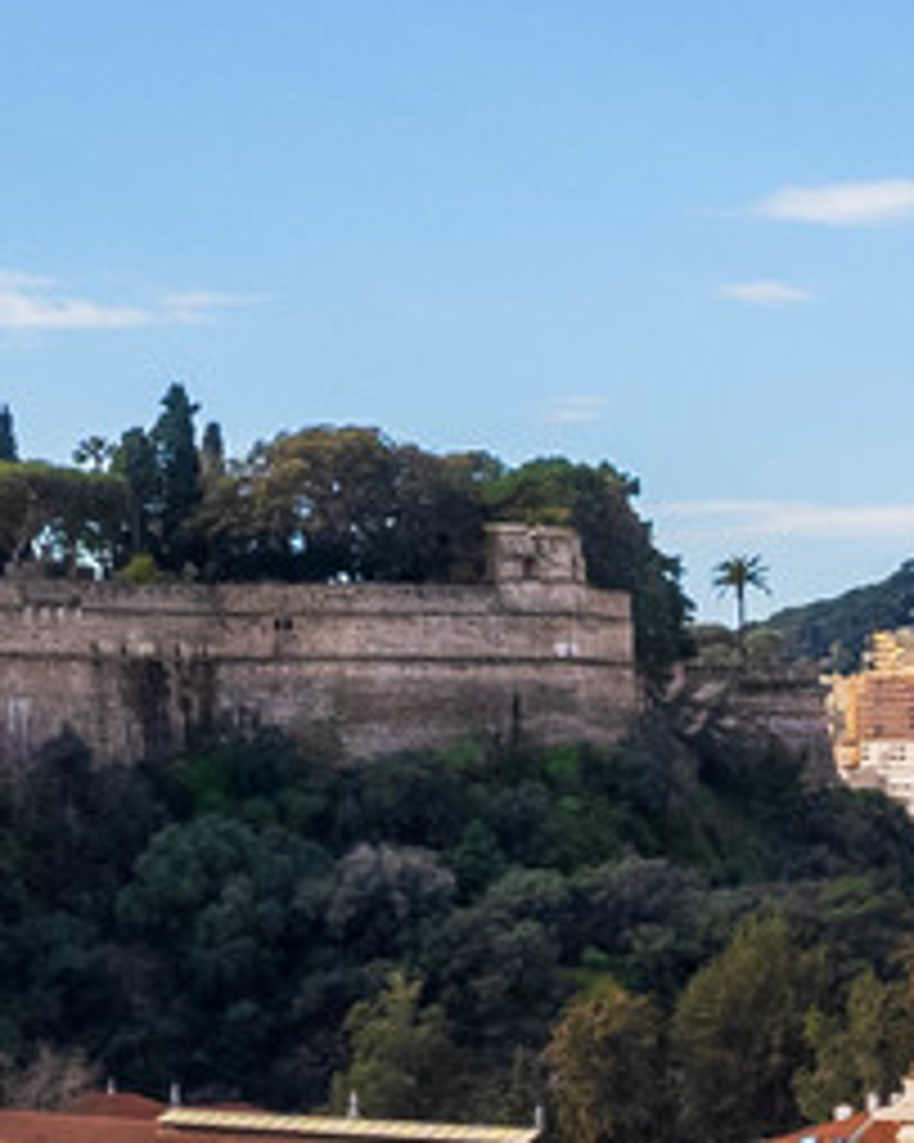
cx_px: 504
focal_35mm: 130
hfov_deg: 11.9
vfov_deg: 14.8
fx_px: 4398
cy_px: 698
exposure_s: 1/60
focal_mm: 8.4
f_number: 2.8
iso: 200
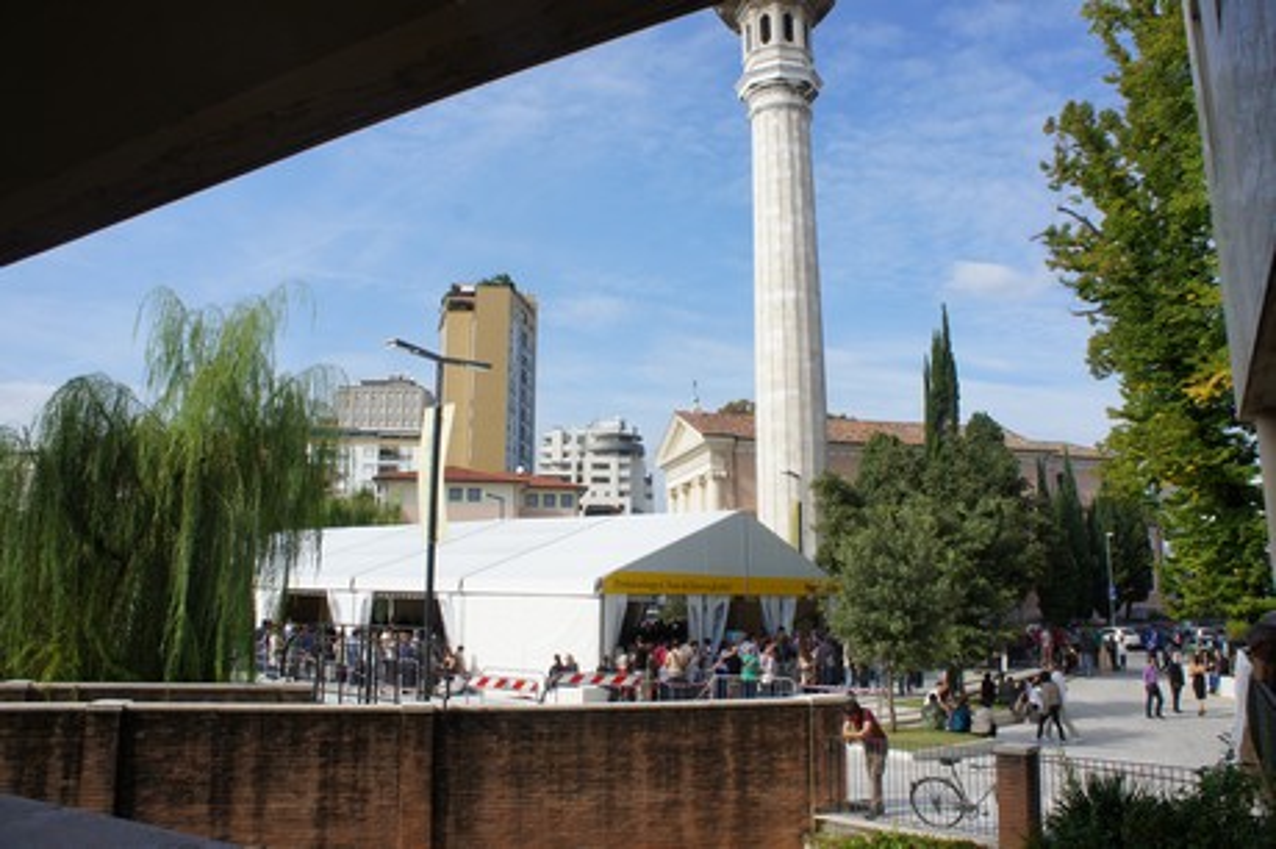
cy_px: 424
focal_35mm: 27
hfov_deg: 67.4
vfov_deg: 47.9
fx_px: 956
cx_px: 638
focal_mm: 18
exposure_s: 1/200
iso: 200
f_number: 11
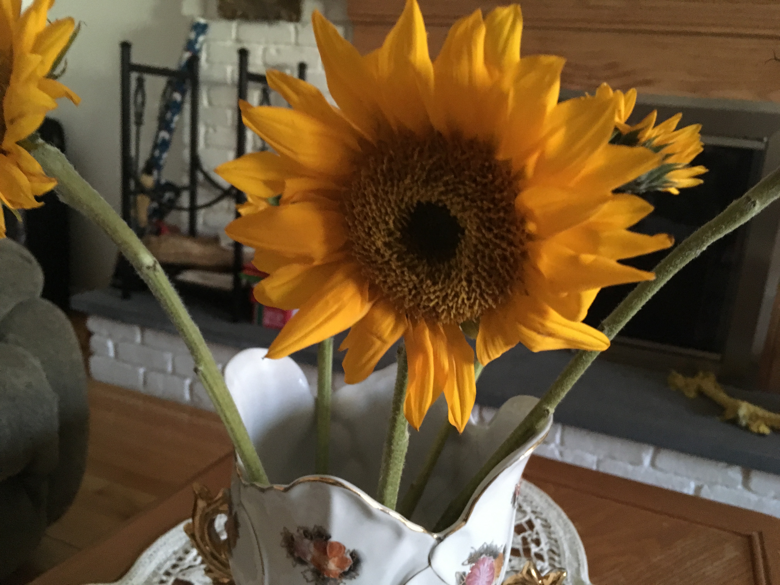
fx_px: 653
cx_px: 390
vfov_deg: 48.2
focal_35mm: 29
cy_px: 292
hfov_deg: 61.7
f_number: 2.2
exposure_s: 1/15
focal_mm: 4.15
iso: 500
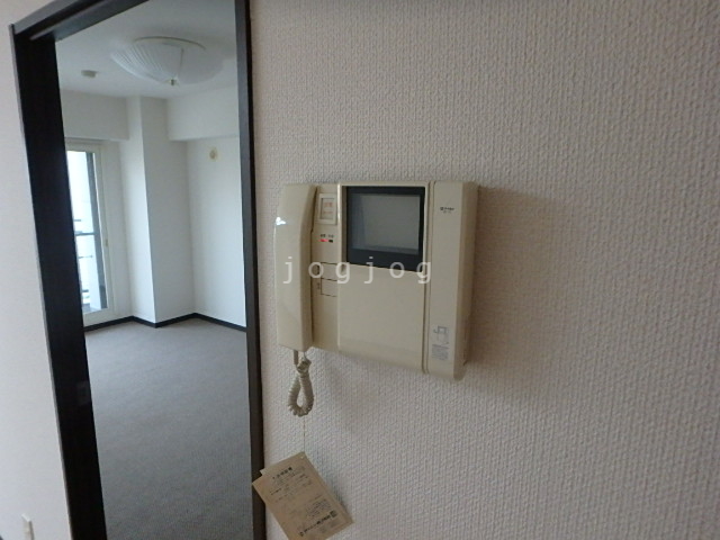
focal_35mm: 21
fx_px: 437
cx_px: 360
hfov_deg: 79.0
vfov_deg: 63.4
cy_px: 270
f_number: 3.5
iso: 800
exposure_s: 1/50
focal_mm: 3.7
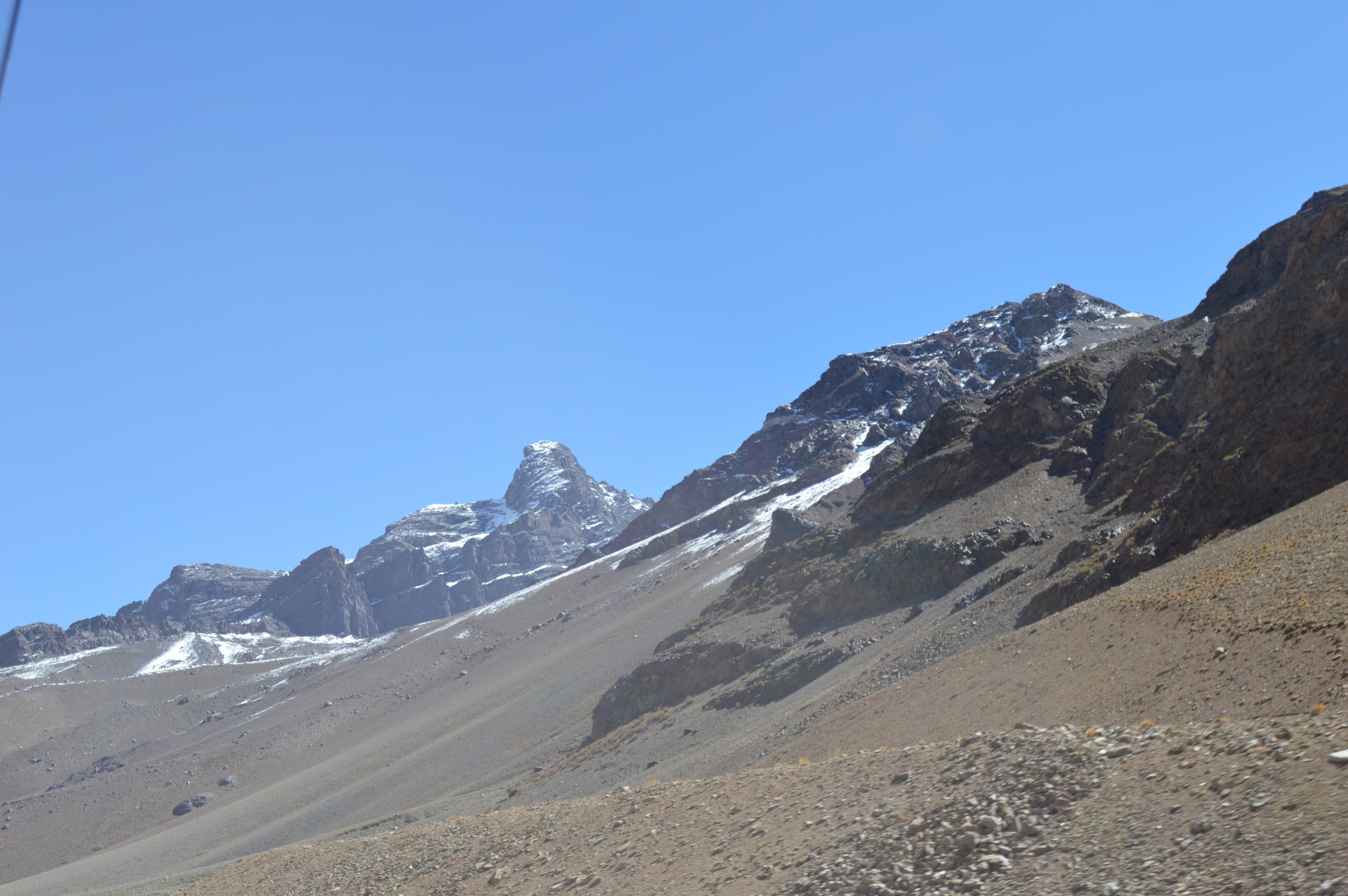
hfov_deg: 41.1
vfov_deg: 28.0
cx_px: 674
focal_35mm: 48
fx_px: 1796
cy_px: 448
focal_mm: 32
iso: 100
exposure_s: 1/200
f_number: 7.1
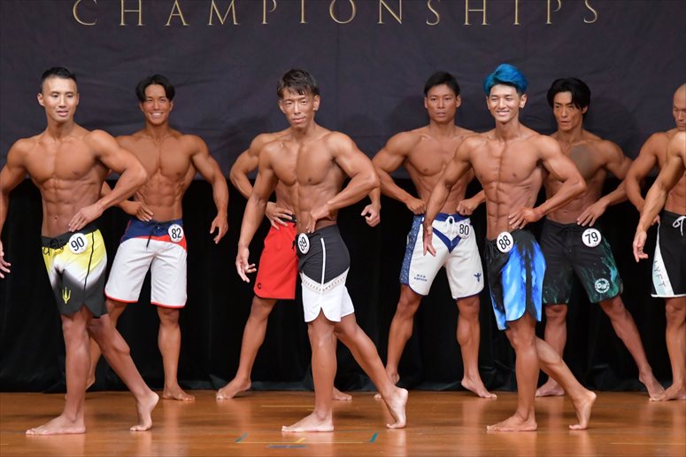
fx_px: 5143
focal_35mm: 270
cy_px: 228
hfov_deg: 7.6
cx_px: 343
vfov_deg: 5.1
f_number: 5.6
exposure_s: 1/400
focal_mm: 180
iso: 5000
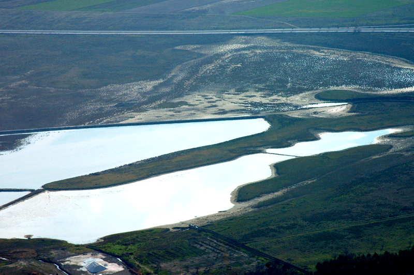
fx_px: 2930
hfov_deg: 8.1
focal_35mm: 255
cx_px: 207
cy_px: 138
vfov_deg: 5.4
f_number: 11
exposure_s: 1/800
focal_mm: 170
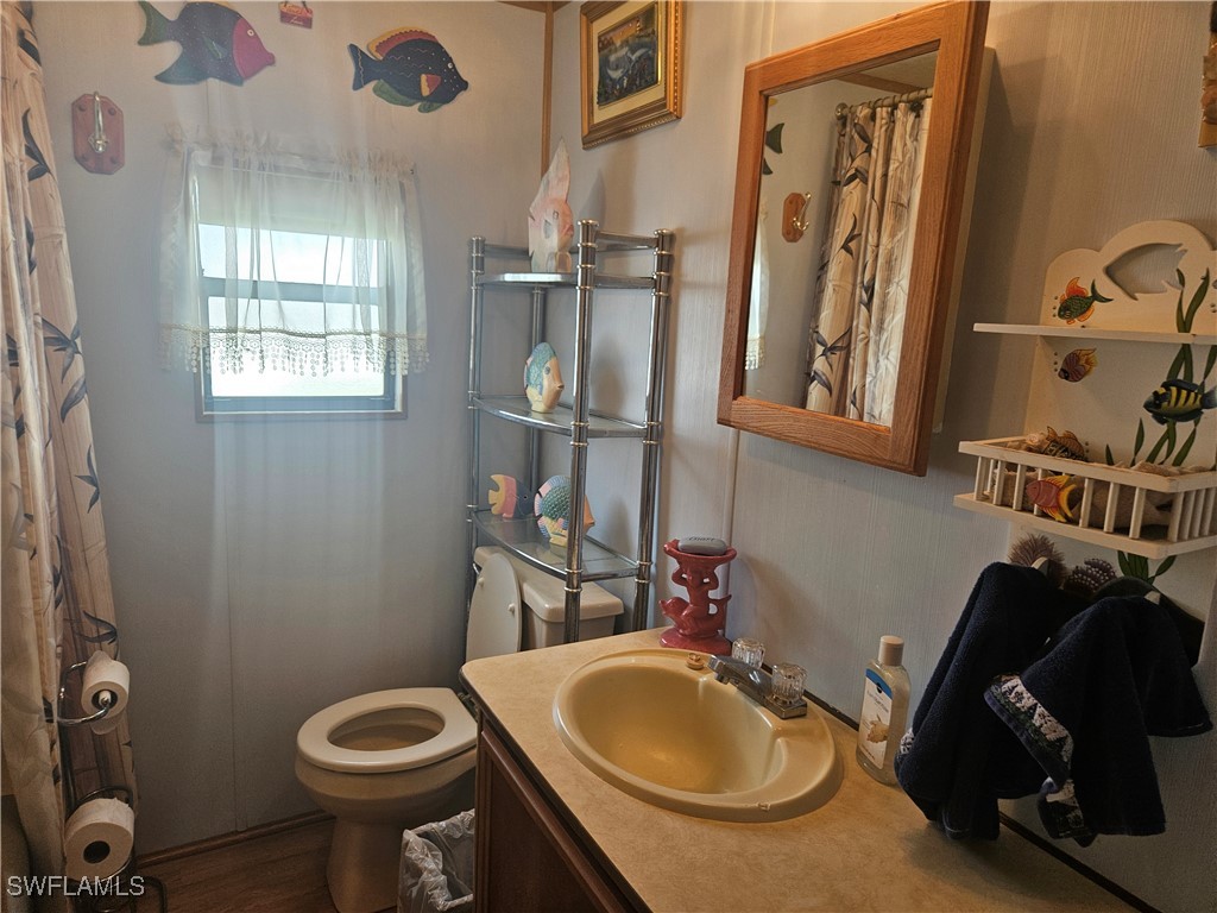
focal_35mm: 23
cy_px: 456
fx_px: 809
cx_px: 608
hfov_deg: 73.9
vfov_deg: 58.9
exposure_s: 1/120
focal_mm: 5.4
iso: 100
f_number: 1.8
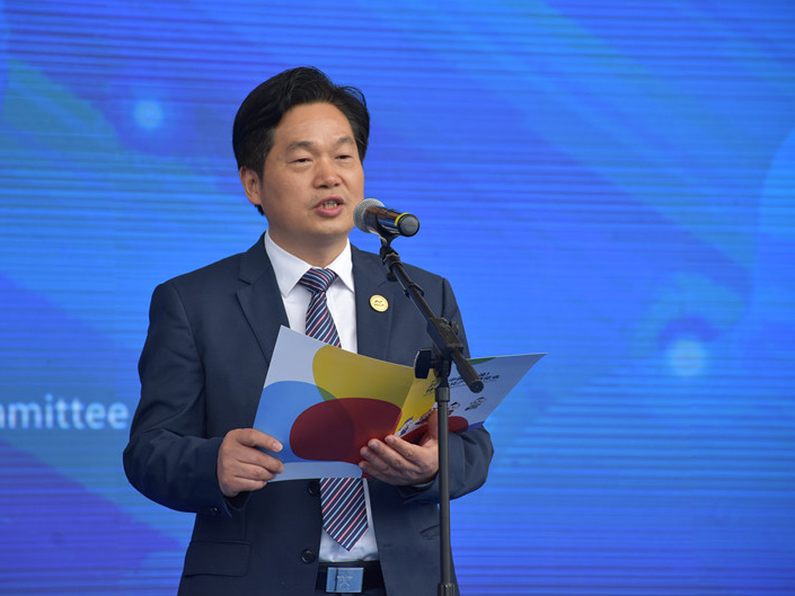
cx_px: 368
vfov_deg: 6.5
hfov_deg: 8.6
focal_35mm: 229
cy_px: 298
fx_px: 5260
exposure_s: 1/640
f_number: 6.3
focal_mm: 140
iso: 800
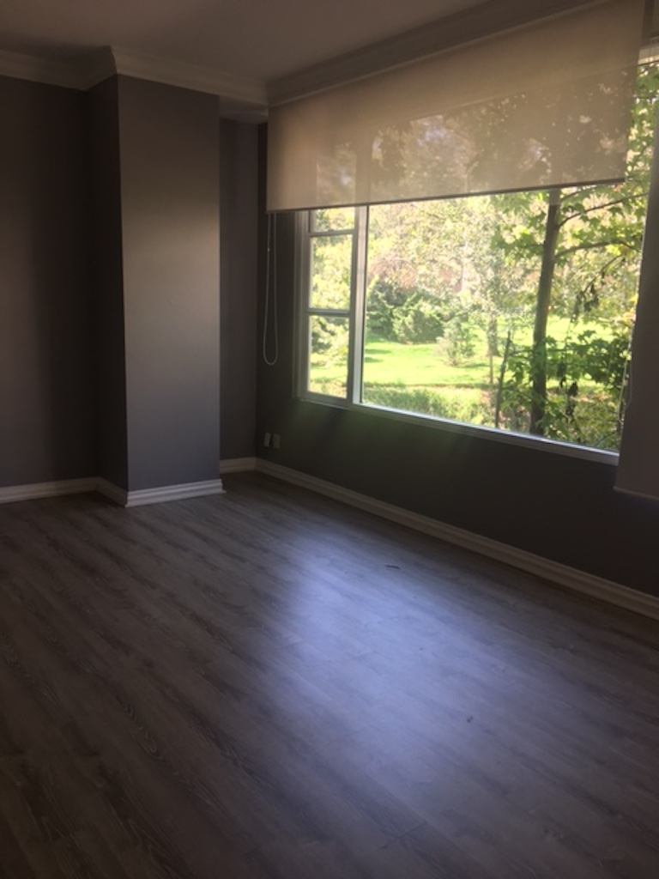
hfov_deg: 48.2
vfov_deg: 61.7
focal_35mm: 29
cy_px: 440
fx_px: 736
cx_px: 330
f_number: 2.2
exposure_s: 1/60
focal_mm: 4.15
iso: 32
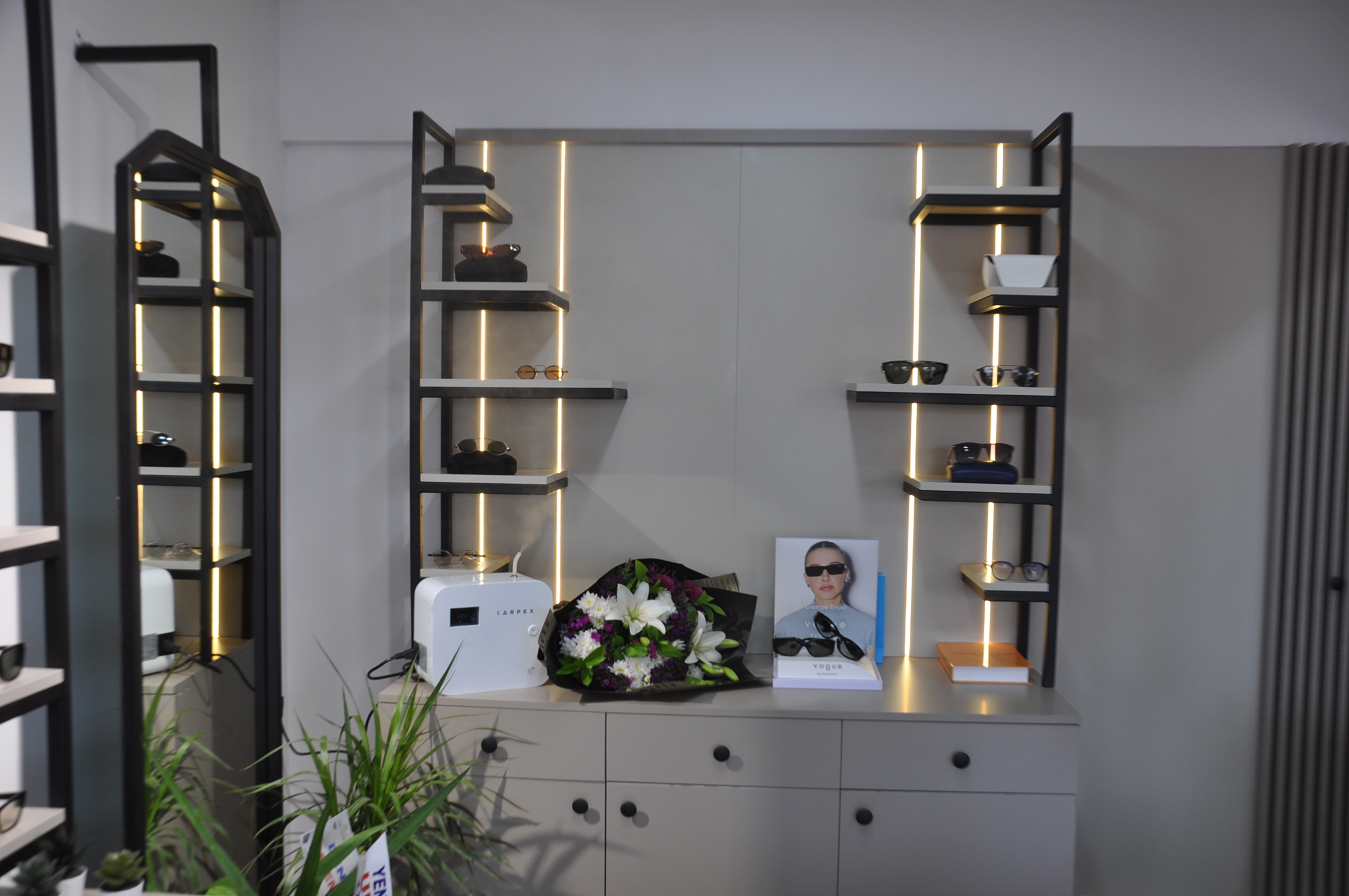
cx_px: 674
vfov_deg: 39.9
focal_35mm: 33
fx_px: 1235
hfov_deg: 57.3
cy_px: 448
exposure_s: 1/30
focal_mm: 22
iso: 200
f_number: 5.6
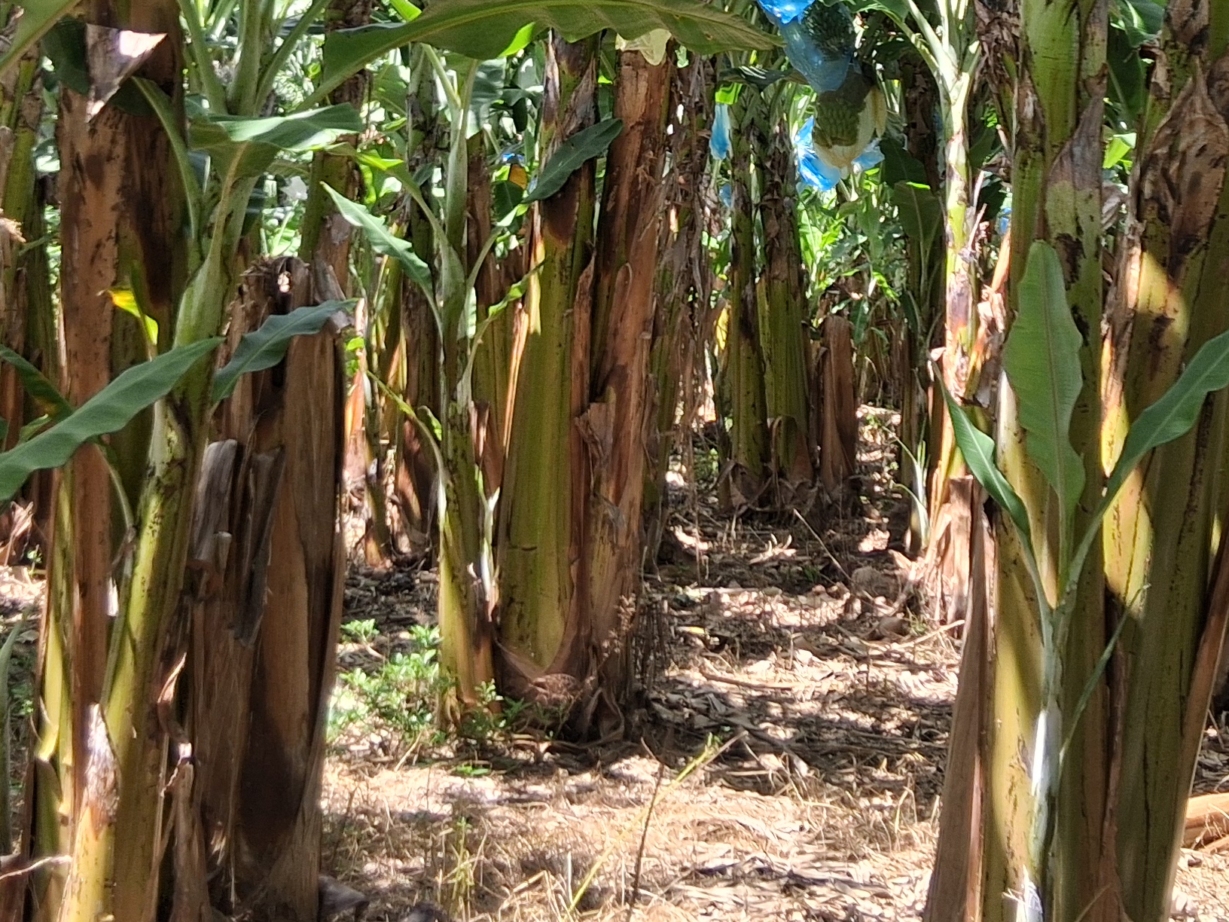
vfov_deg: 21.6
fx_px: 2308
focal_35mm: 65
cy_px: -50
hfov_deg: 29.7
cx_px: 794
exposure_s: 1/186
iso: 25
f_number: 1.8
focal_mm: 3.98
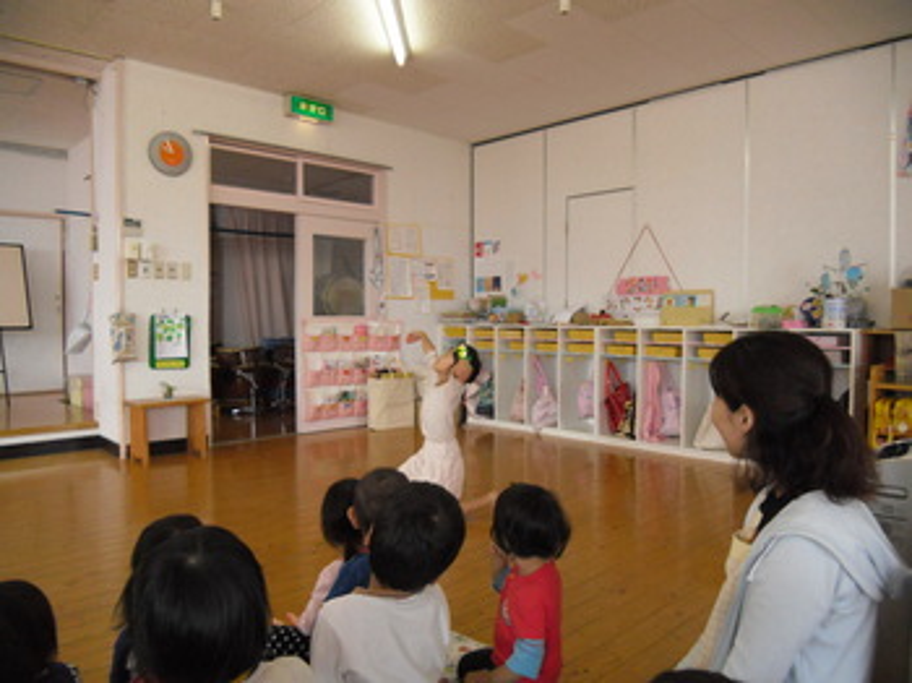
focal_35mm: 27
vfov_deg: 51.3
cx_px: 456
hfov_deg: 65.4
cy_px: 342
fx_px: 711
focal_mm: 4.9
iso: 400
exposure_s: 1/100
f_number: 3.2
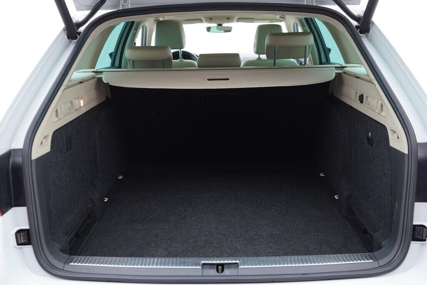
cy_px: 142
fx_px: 427
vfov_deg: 36.9
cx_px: 214
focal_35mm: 36
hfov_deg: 53.1
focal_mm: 24
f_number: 2.8
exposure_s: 1/40
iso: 250
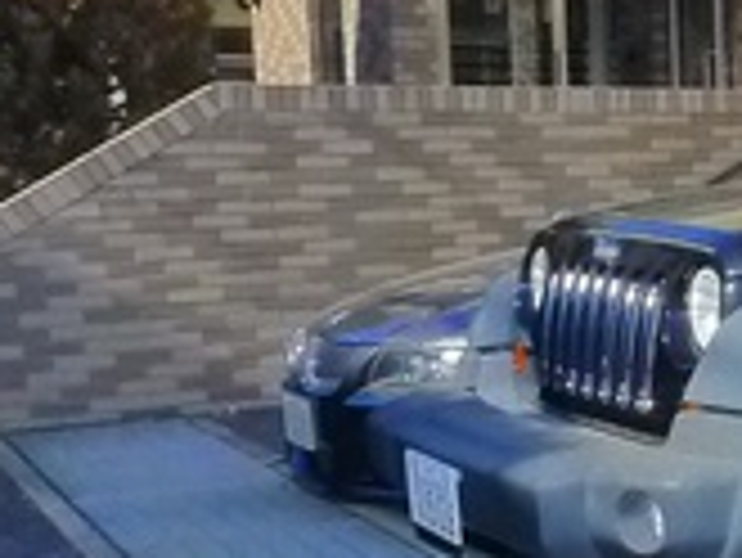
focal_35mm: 102
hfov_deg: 15.4
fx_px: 2188
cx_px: 1480
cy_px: 376
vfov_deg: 14.5
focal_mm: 5.1
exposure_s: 1/1000
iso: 400
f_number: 4.5
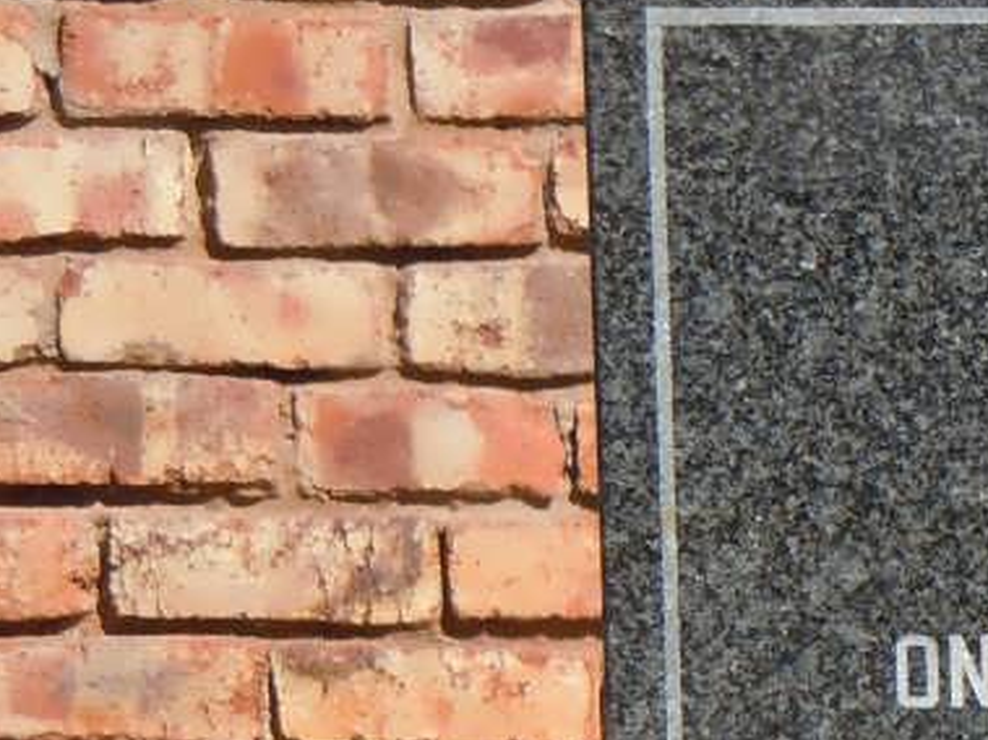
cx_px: 1293
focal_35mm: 282
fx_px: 8046
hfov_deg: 7.0
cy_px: 1053
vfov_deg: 5.2
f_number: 8.8
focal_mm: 16
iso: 200
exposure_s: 1/250
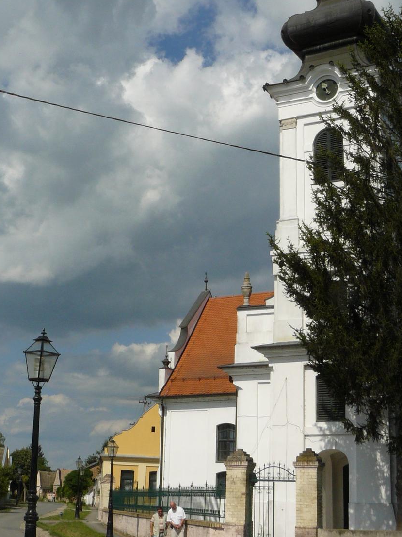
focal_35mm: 55
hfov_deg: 26.5
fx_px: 852
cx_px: 186
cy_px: 202
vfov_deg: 34.8
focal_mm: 6
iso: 100
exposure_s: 1/500
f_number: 8
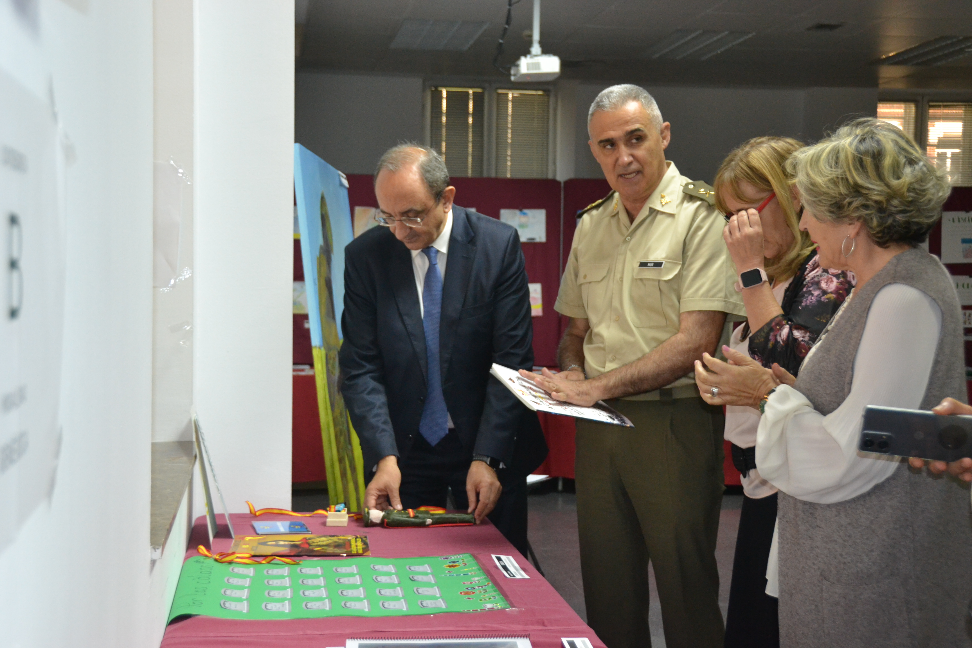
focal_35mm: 48
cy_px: 324
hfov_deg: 41.1
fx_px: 1296
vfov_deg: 28.1
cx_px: 486
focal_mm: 32
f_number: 4.2
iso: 1600
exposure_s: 1/60
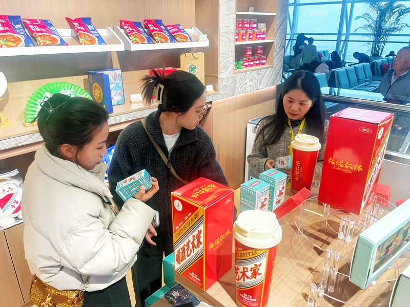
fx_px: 308
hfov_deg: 67.3
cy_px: 154
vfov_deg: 53.1
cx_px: 205
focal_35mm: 26
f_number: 1.6
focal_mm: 4.2
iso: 100
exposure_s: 1/100
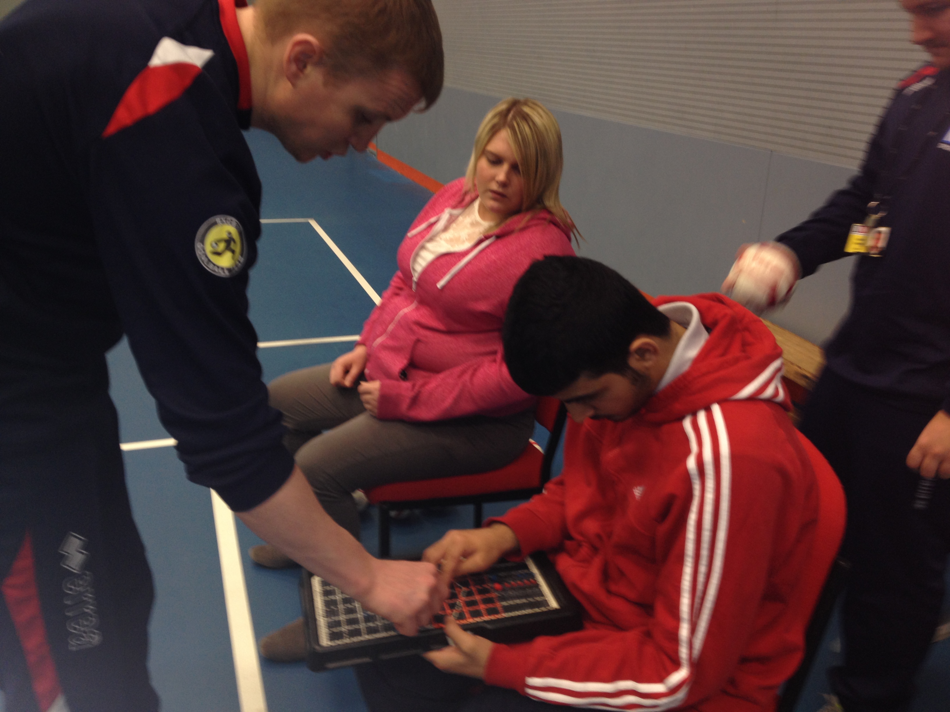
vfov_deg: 40.7
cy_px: 356
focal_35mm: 35
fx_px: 961
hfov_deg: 52.6
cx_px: 475
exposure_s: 1/21
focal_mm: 4.28
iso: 50
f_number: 2.4
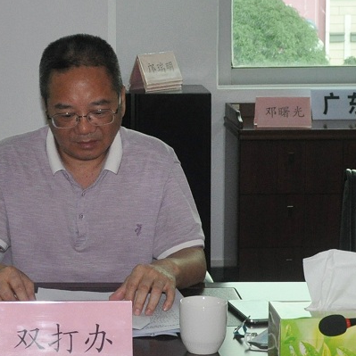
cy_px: 173
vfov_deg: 34.7
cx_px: 87
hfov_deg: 33.9
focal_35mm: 49
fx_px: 570
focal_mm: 24
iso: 800
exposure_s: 1/200
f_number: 8
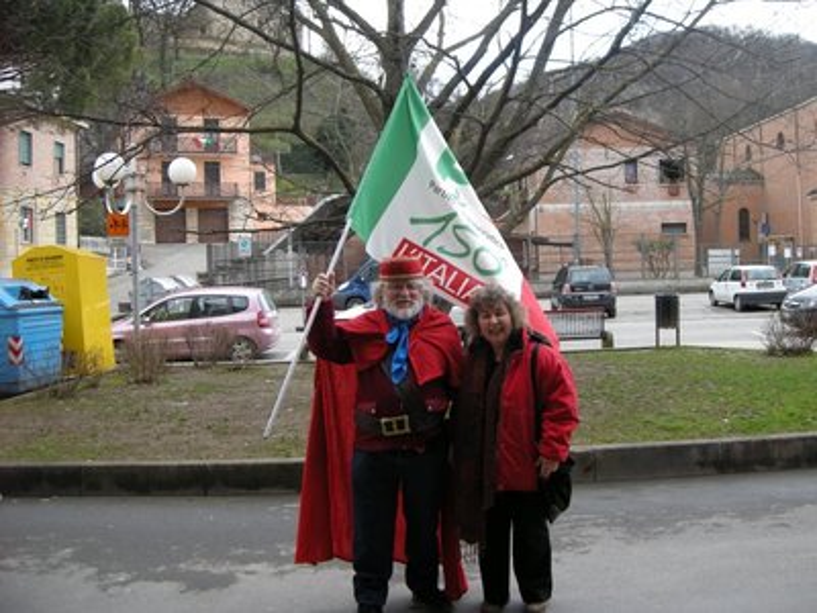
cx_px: 408
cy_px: 306
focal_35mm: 35
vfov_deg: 40.7
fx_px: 826
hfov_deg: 52.6
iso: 64
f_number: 3
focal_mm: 7.5
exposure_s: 1/78.6
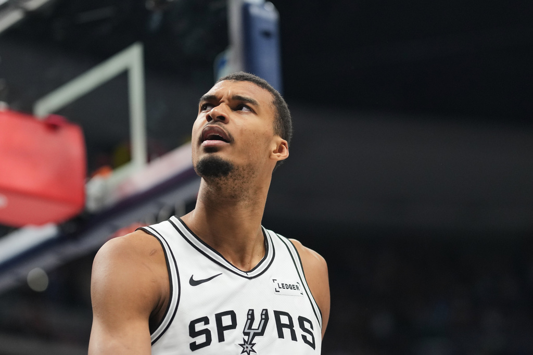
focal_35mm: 127
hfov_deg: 16.1
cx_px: 266
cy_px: 178
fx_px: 1880
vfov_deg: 10.8
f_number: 1.6
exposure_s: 1/2000
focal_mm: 85
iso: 1600
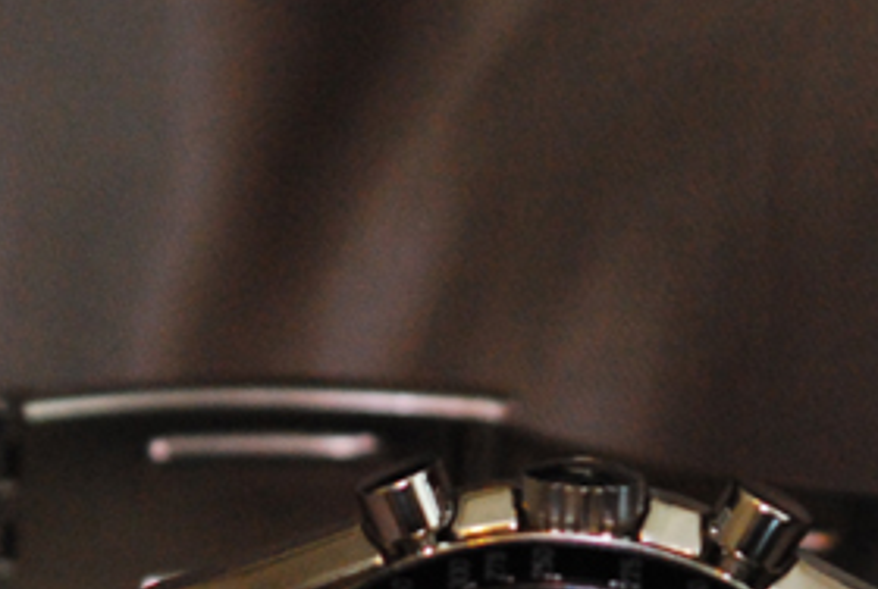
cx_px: 558
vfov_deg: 4.9
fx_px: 6805
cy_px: 802
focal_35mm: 278
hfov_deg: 7.4
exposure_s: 1/60
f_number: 5.6
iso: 1600
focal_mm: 65
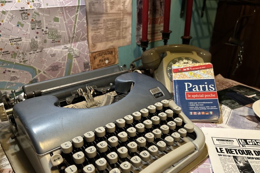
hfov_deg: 65.5
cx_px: 130
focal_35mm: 28
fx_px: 202
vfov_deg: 46.3
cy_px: 96
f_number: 1.5
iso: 640
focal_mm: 5.7
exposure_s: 1/40
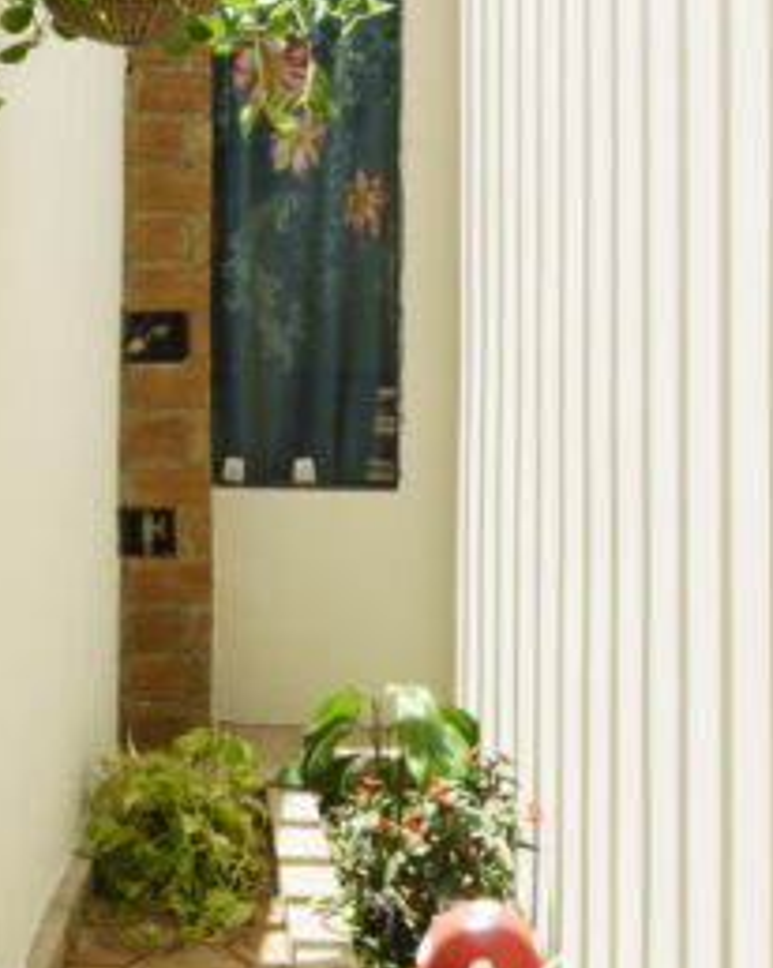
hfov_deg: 22.8
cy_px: 47
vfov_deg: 27.1
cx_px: 330
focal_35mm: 67
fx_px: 1918
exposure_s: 1/6
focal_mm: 16
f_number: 18
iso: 100
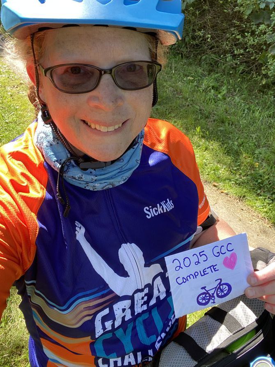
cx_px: 138
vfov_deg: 60.0
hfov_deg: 46.8
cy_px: 184
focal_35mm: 30
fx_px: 318
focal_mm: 2.71
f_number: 2.2
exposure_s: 1/122
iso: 40
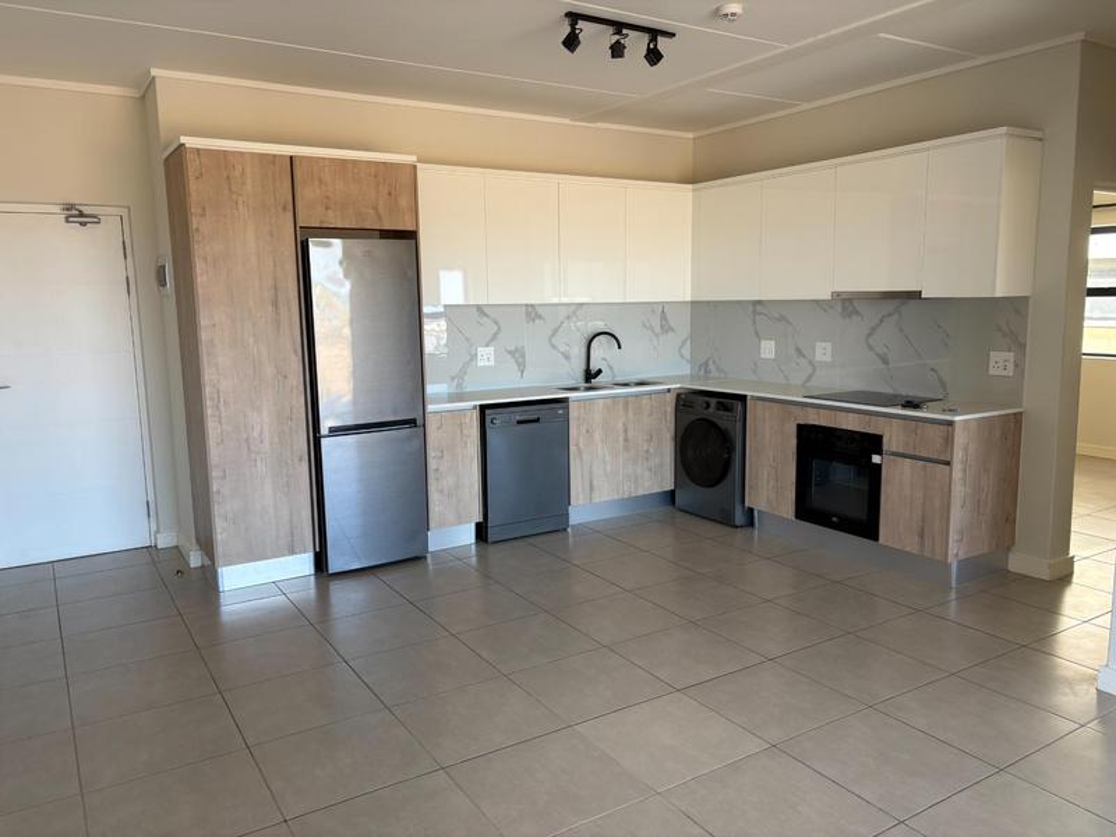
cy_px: 418
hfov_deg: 67.3
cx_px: 558
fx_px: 838
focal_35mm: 26
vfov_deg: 53.1
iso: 40
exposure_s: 1/121
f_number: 1.6
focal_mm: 5.96
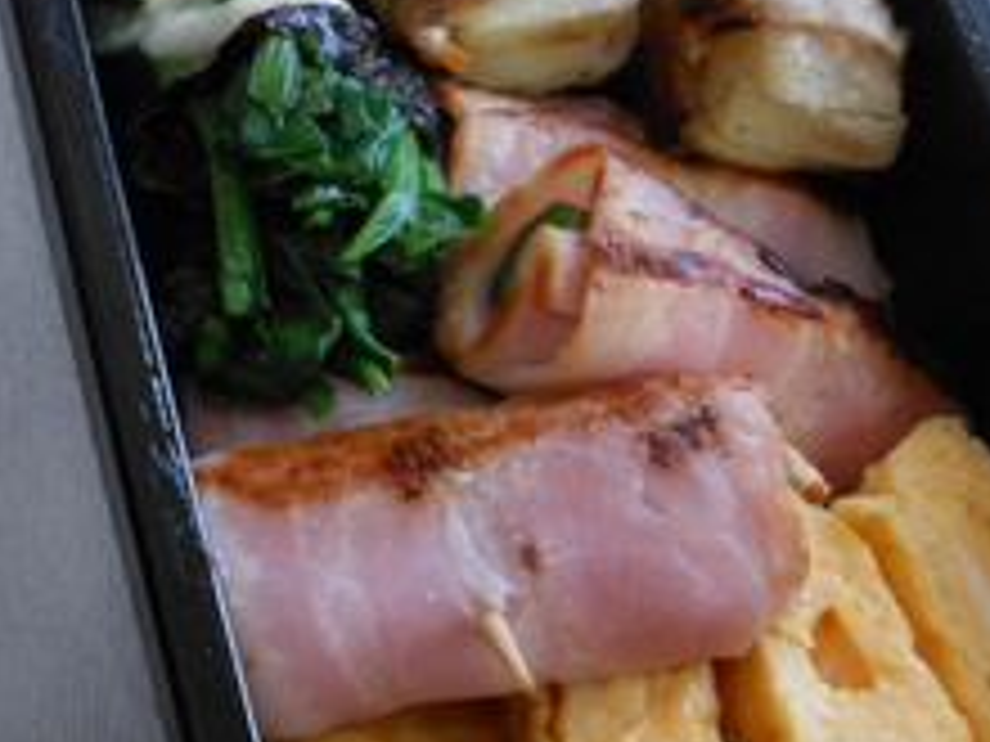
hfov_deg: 19.5
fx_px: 2746
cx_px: -112
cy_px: 144
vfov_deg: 15.3
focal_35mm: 96
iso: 320
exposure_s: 1/30
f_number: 4
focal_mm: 5.9
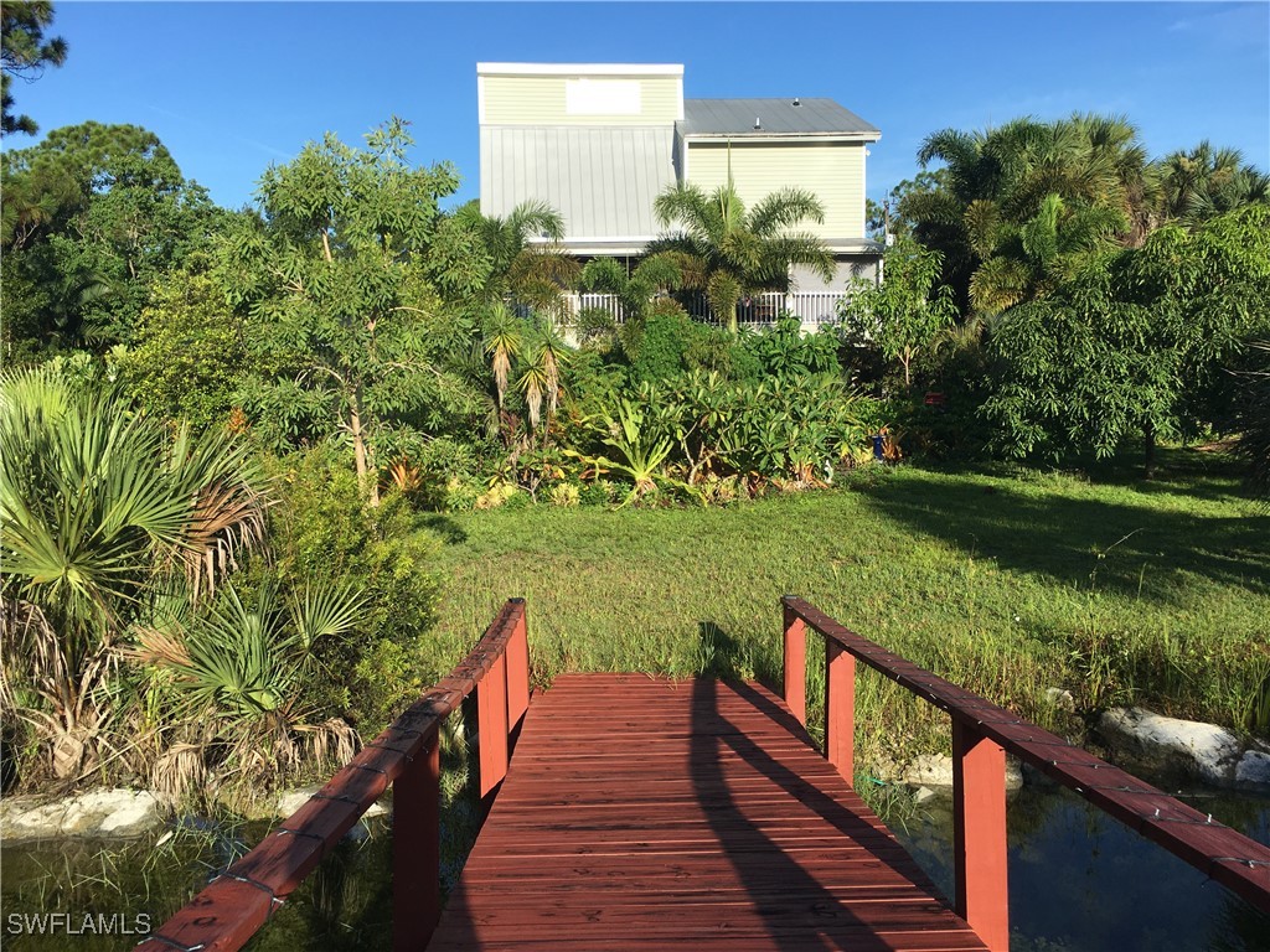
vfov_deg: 48.2
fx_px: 1064
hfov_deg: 61.7
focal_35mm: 29
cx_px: 635
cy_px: 476
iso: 25
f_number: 2.2
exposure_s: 1/1166
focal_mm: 4.15
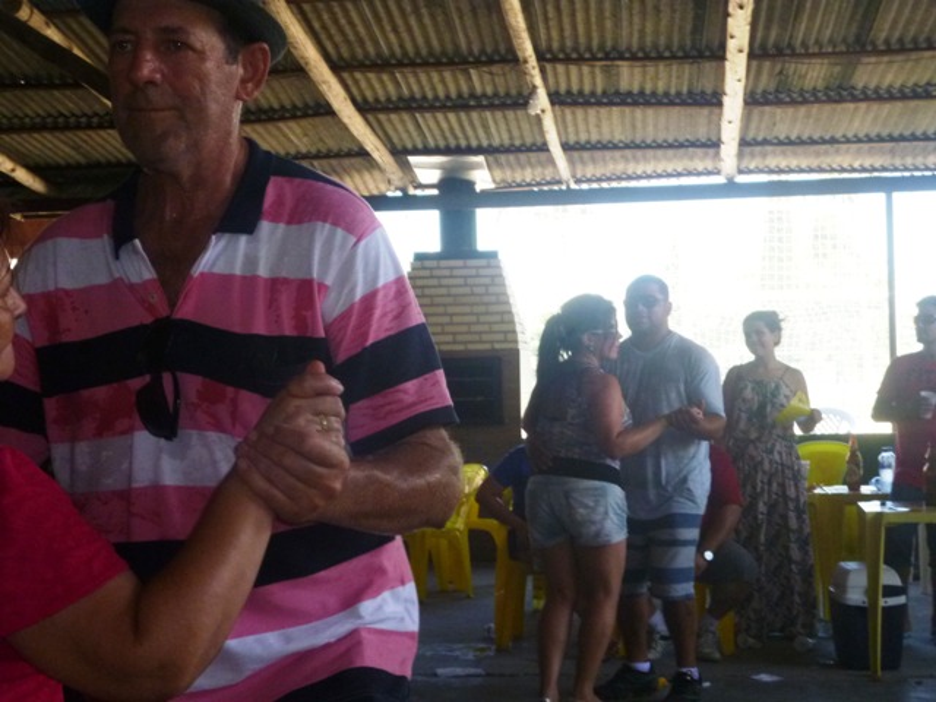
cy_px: 351
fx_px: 1703
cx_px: 468
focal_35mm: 63
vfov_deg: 23.3
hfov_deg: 30.7
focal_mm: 11.2
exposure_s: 1/125
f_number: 4.7
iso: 250
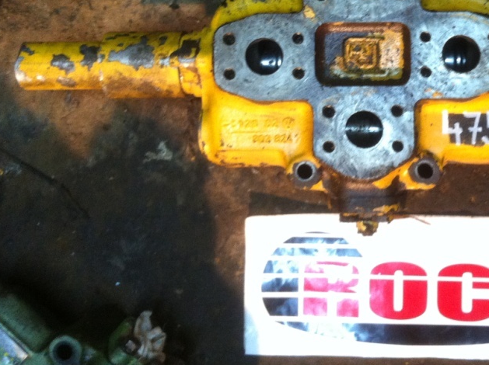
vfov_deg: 25.4
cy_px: 104
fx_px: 804
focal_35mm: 57
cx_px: 363
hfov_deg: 33.2
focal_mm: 3.85
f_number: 2.8
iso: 250
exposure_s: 1/17
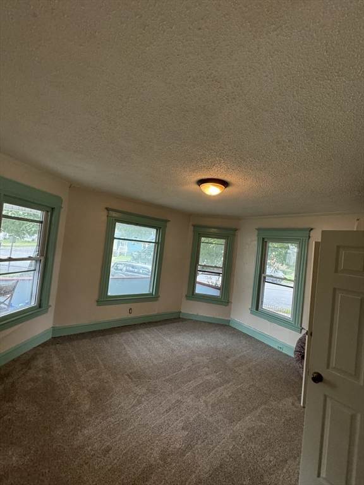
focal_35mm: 14
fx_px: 196
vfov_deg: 102.1
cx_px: 182
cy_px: 242
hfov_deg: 85.7
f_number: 2.2
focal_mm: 2.22
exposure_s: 1/60
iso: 400
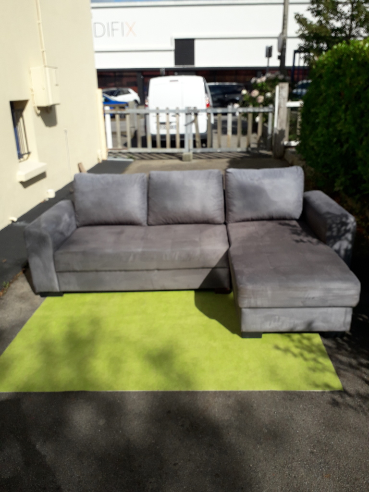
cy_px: 246
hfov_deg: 51.4
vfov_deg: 65.3
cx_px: 184
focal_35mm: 27
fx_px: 384
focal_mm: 3.6
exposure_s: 1/2222
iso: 40
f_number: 1.9
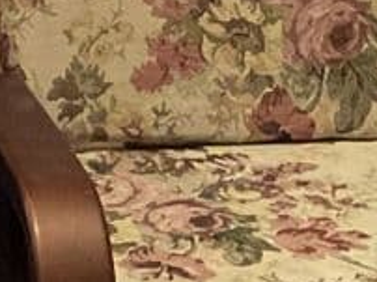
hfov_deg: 8.9
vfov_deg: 6.4
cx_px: -424
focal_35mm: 207
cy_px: -613
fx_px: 2252
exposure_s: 1/30
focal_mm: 3
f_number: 1.8
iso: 320
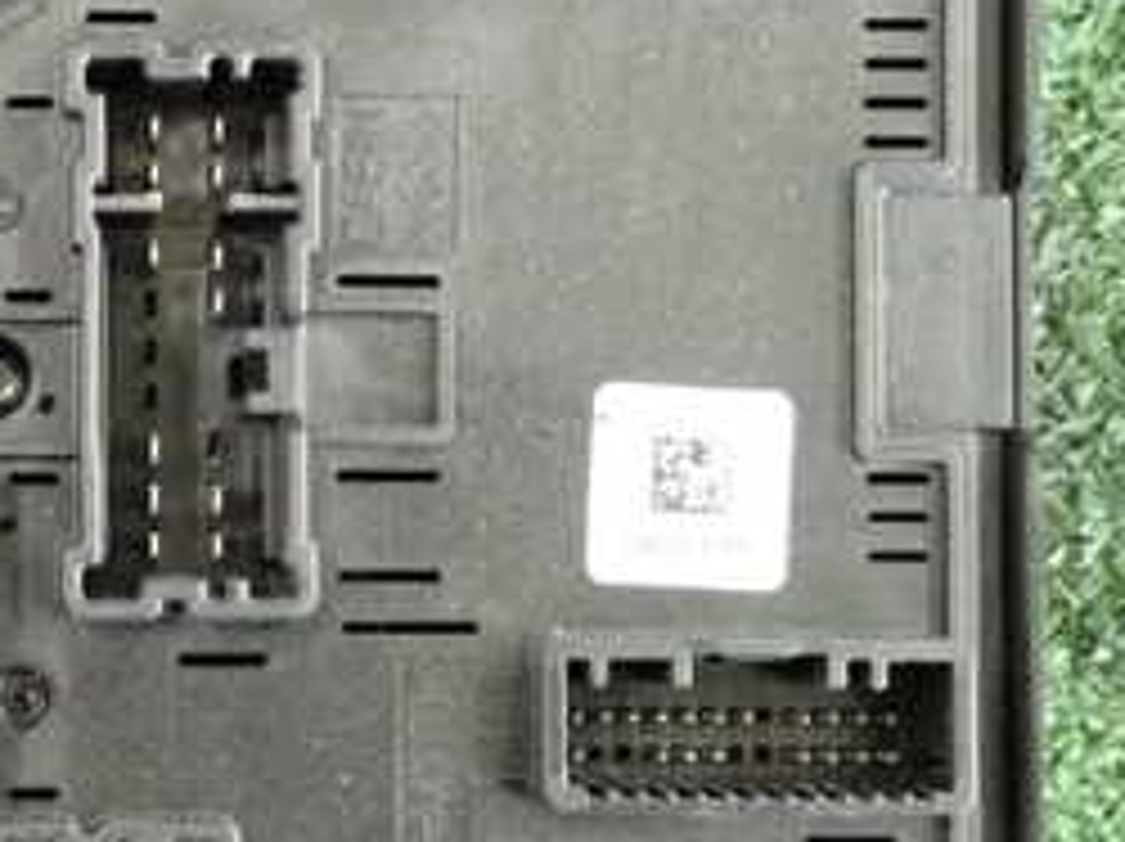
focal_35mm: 113
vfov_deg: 13.1
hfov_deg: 17.0
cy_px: 387
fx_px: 3669
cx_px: 0
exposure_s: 1/125
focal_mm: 8.4
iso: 4000
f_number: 3.1
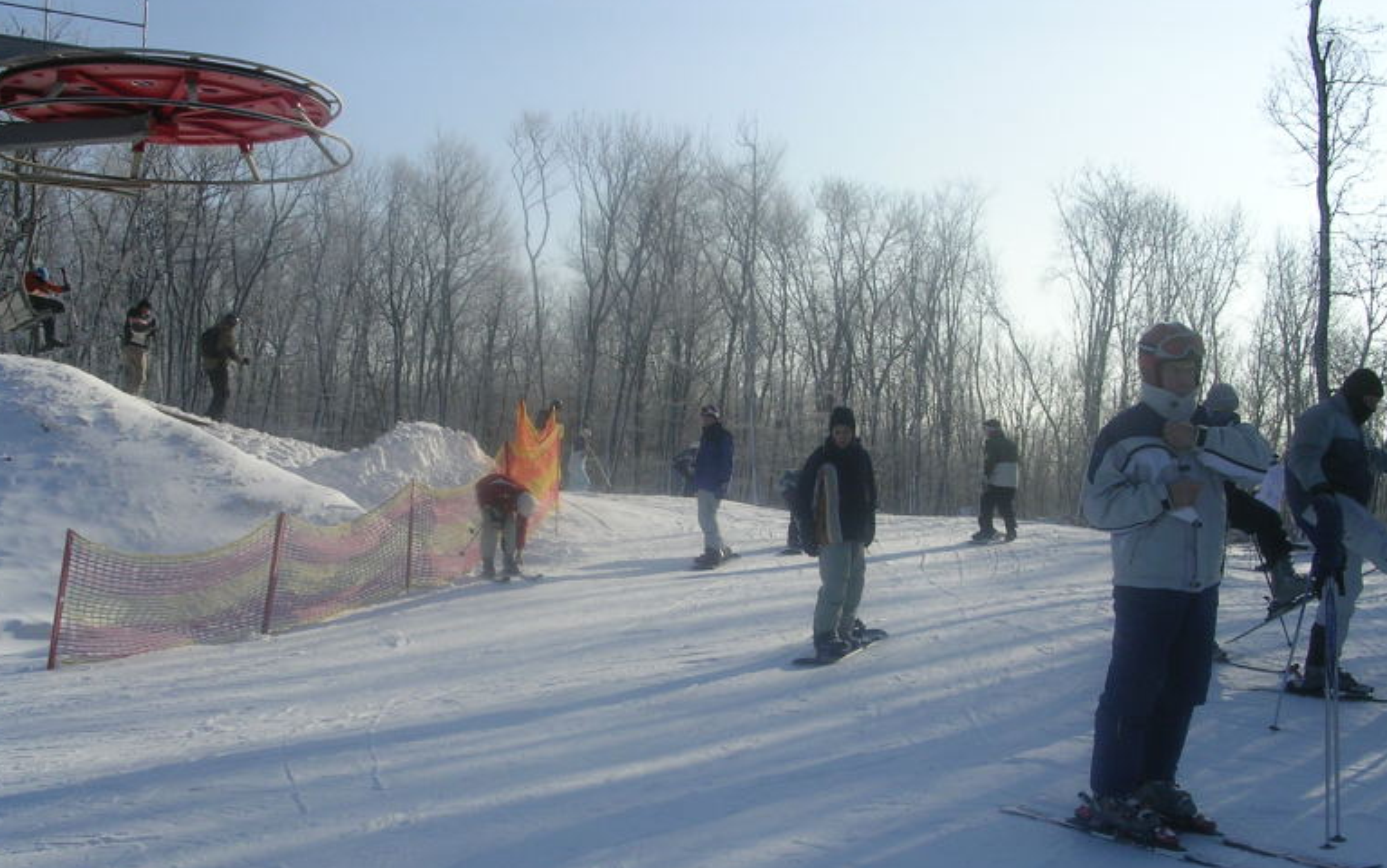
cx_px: 698
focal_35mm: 42
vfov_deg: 30.5
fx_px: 1588
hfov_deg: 47.2
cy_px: 535
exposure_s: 1/427
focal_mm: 5.8
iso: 50
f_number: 5.6
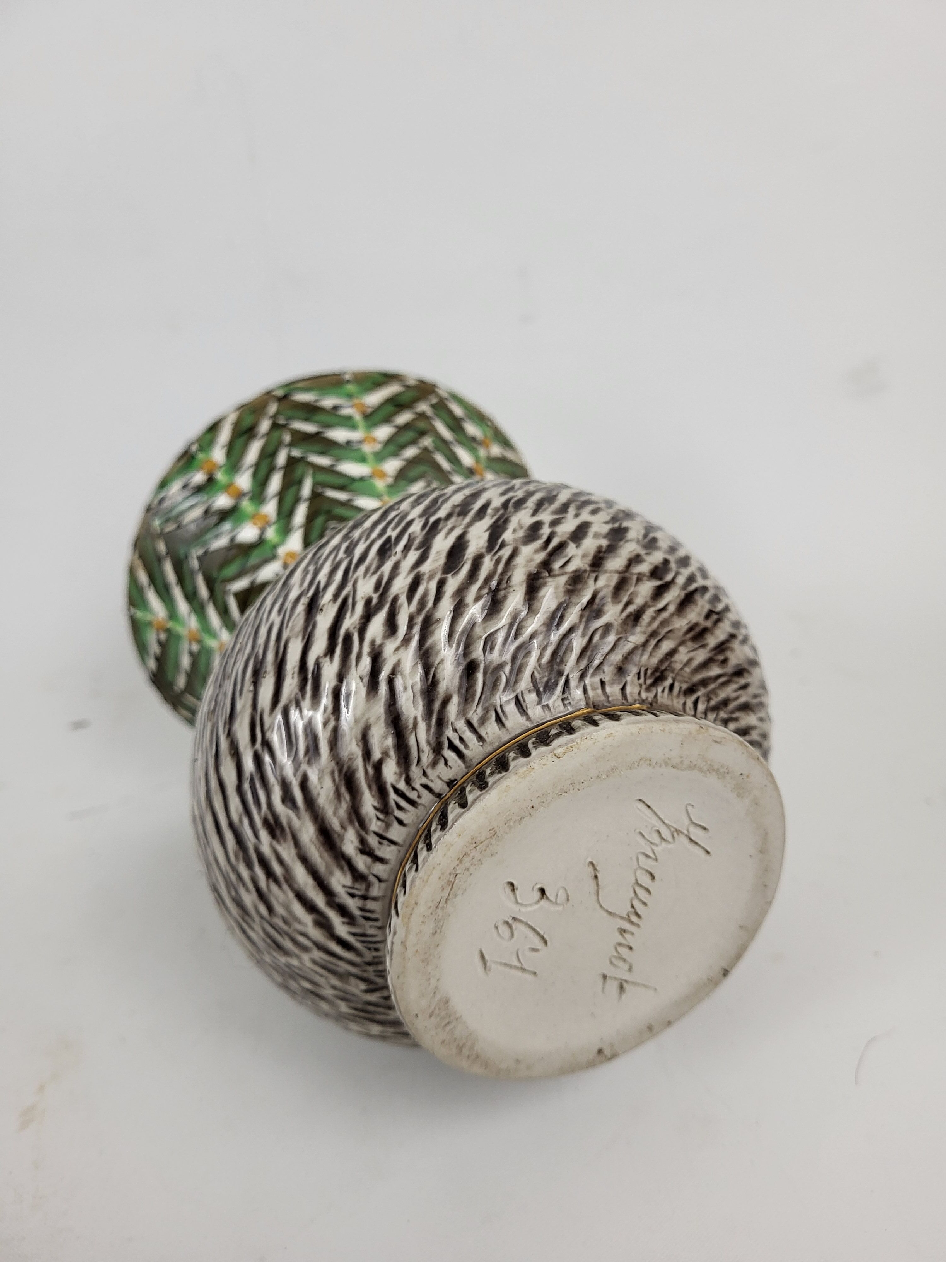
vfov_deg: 67.3
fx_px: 947
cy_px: 631
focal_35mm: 26
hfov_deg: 53.1
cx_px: 473
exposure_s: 1/100
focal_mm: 5.4
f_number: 1.8
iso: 200
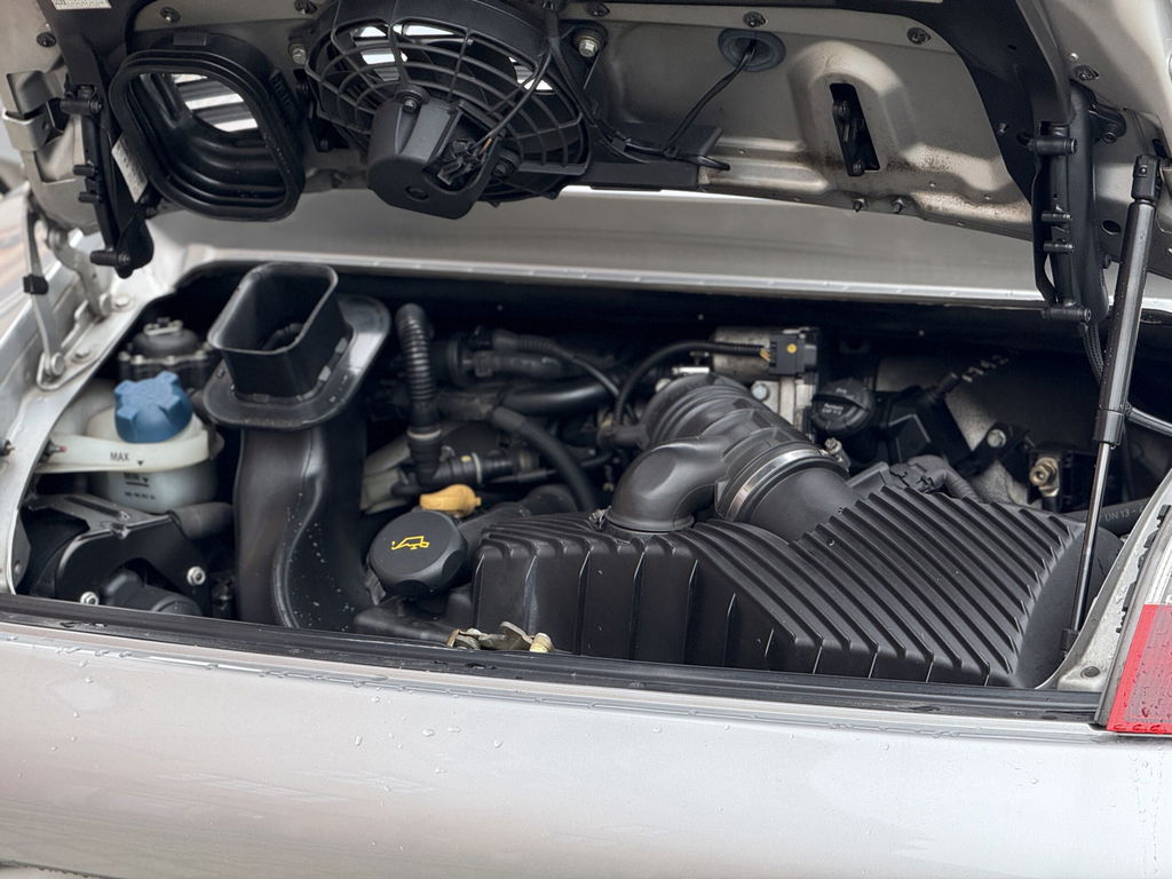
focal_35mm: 120
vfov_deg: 12.3
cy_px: 440
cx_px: 586
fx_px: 4063
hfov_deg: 16.4
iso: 160
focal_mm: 15.66
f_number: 2.8
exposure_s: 1/99
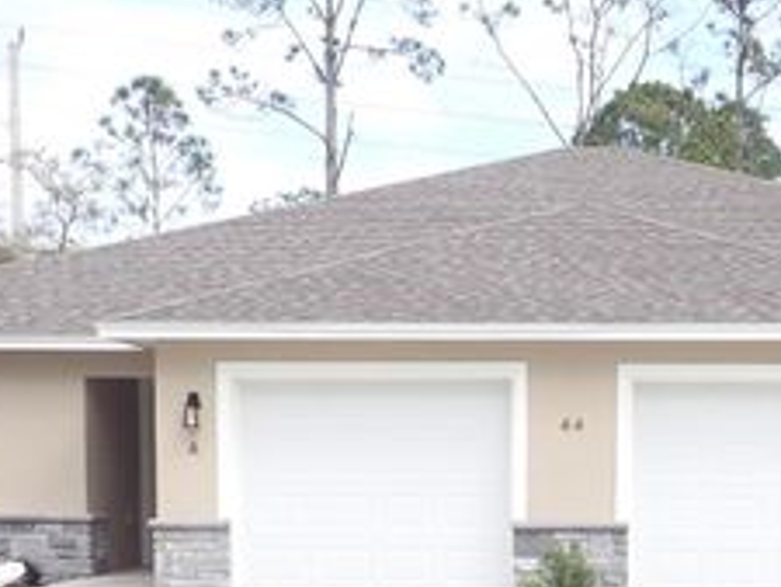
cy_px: 592
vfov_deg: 20.1
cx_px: 594
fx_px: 1603
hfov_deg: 27.0
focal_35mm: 71
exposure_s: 1/500
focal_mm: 5.79
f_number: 3.2
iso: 100
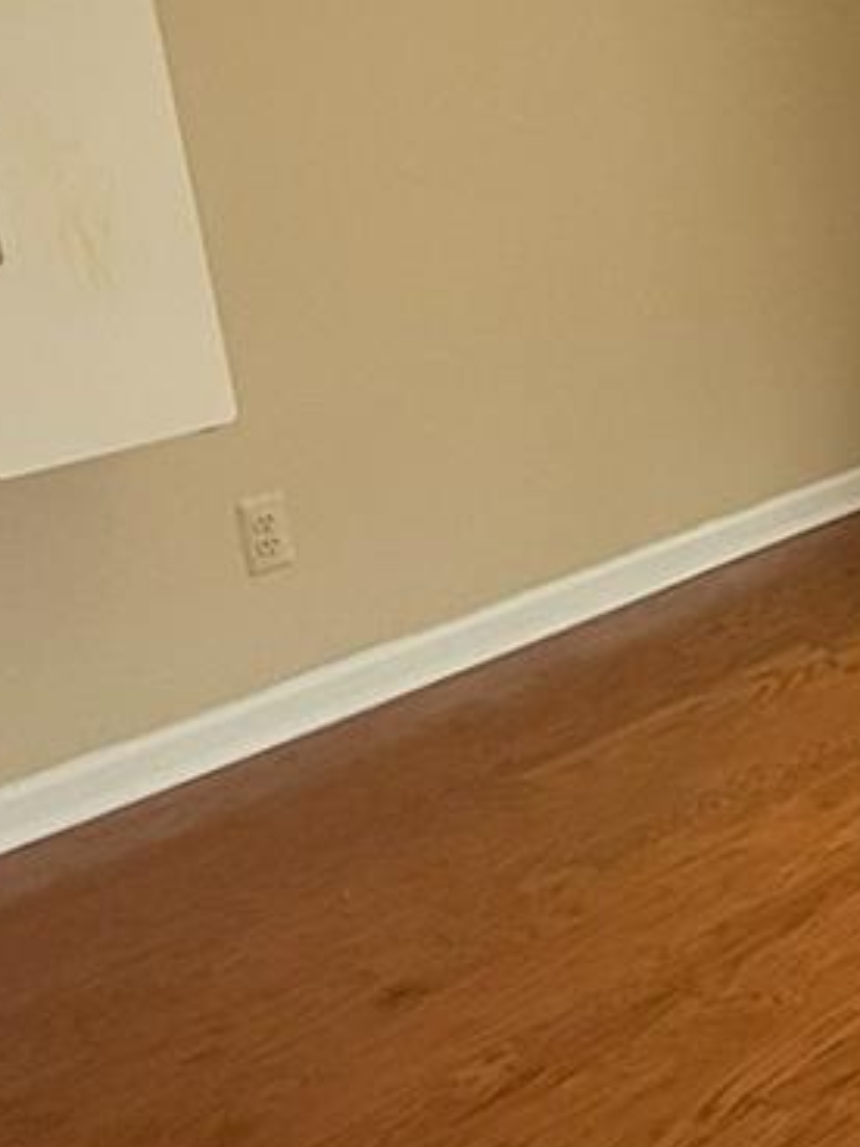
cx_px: 1553
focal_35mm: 57
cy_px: 383
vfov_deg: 33.5
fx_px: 1888
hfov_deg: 19.3
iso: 64
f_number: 2.2
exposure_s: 1/99
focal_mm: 2.22
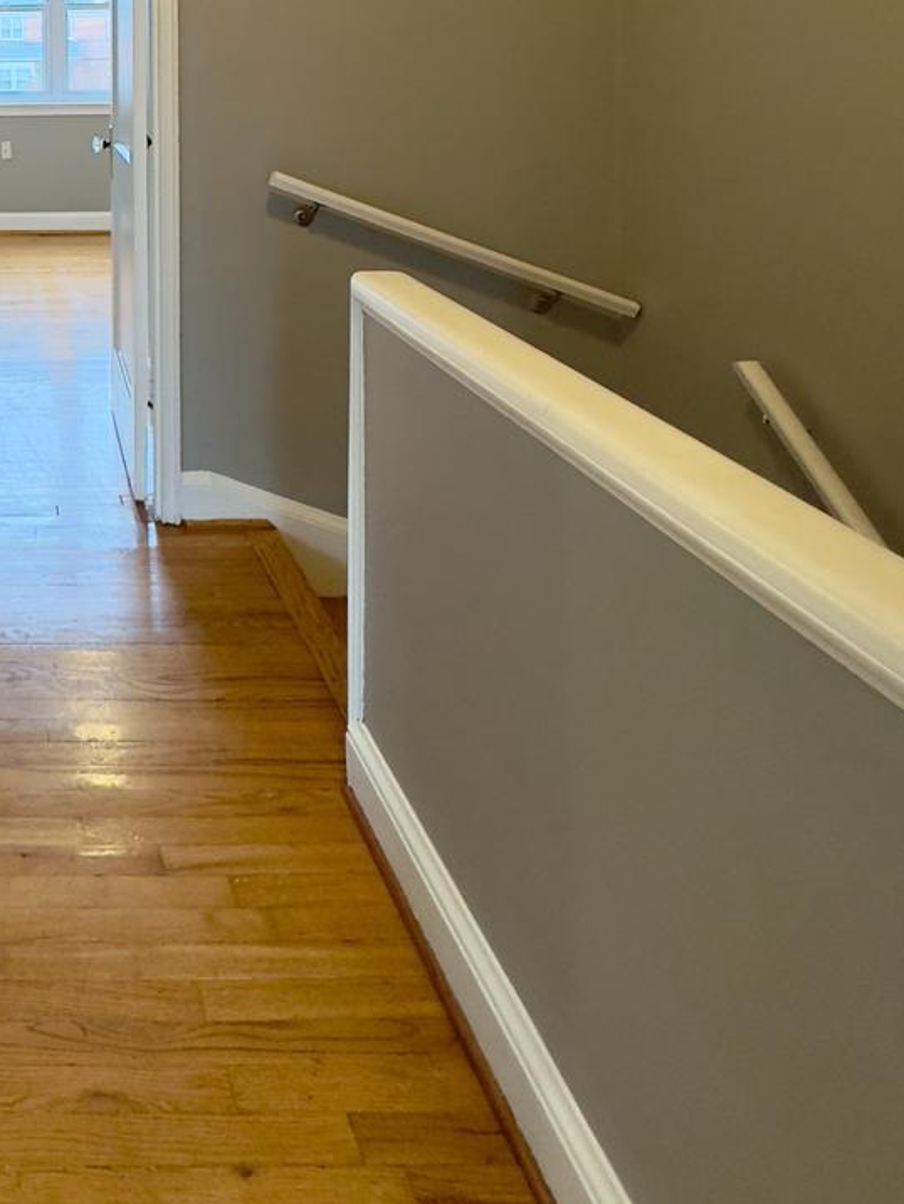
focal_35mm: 30
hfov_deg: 39.5
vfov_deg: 51.0
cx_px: -57
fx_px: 1044
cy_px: 62
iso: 200
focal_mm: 2.22
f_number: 2.2
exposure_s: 1/60
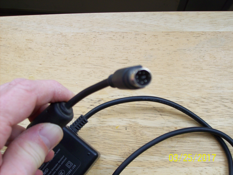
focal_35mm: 45
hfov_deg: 42.1
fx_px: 303
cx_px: 116
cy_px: 88
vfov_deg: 32.2
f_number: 3
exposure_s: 1/85.7
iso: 80
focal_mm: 7.6
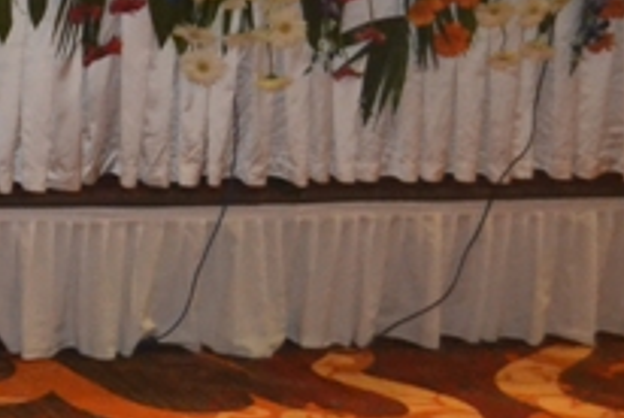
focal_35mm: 134
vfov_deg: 10.0
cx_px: -463
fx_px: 2326
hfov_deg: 13.8
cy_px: -148
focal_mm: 24
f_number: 4
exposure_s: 1/60
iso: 3200
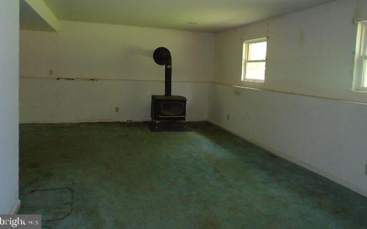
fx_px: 280
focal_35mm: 28
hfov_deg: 66.5
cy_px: 90
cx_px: 182
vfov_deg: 44.3
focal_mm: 4.6
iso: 400
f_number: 3.2
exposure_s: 1/30
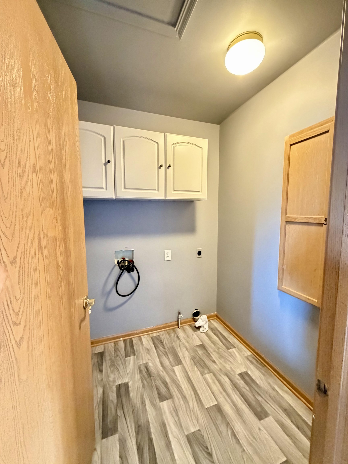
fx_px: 188
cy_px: 232
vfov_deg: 102.1
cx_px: 174
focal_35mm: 14
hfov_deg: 85.7
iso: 2000
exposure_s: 1/30
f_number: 2.2
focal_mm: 2.22
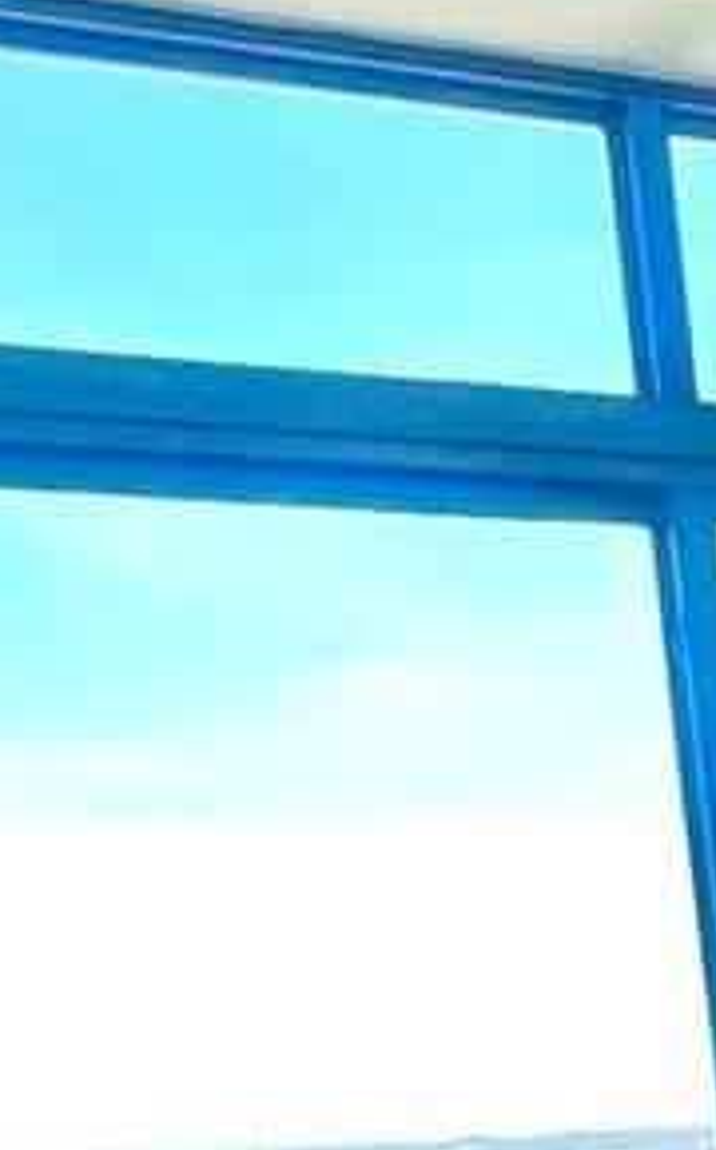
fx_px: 2473
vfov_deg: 22.6
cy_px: 1600
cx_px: 1488
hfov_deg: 13.7
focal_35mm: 79
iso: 100
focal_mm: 2.22
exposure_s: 1/120
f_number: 2.2
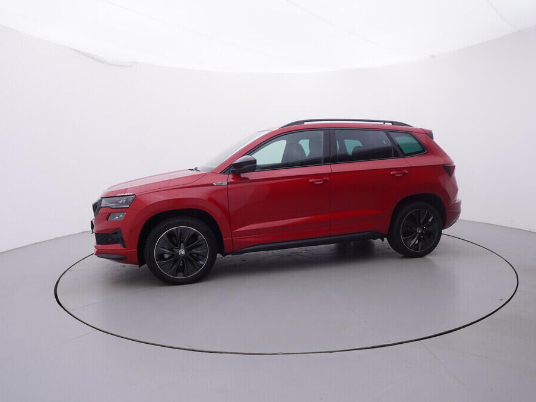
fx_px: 380
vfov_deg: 55.7
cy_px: 202
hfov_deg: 70.3
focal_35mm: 25
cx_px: 287
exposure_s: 1/80
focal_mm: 15
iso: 200
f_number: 5
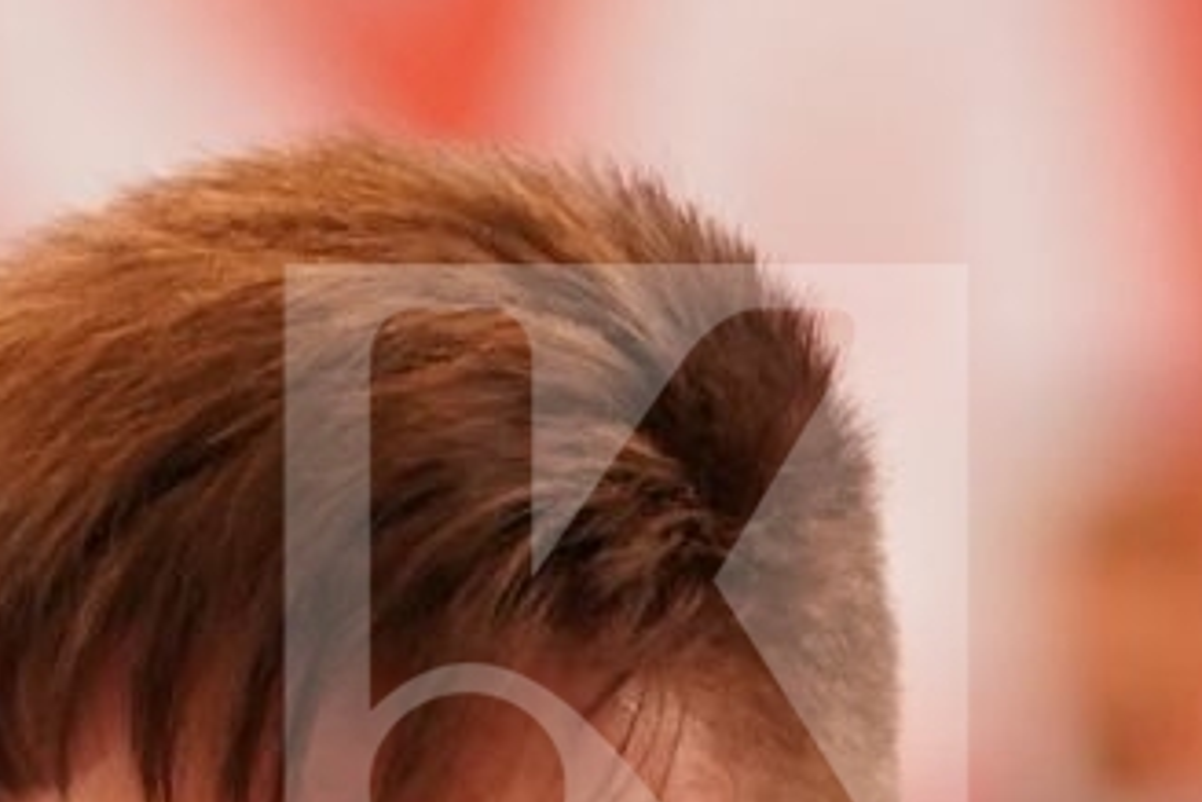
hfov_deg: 1.5
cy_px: 1893
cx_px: 627
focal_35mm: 1348
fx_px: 45026
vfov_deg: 1.0
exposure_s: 1/500
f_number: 2.8
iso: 1250
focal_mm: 164
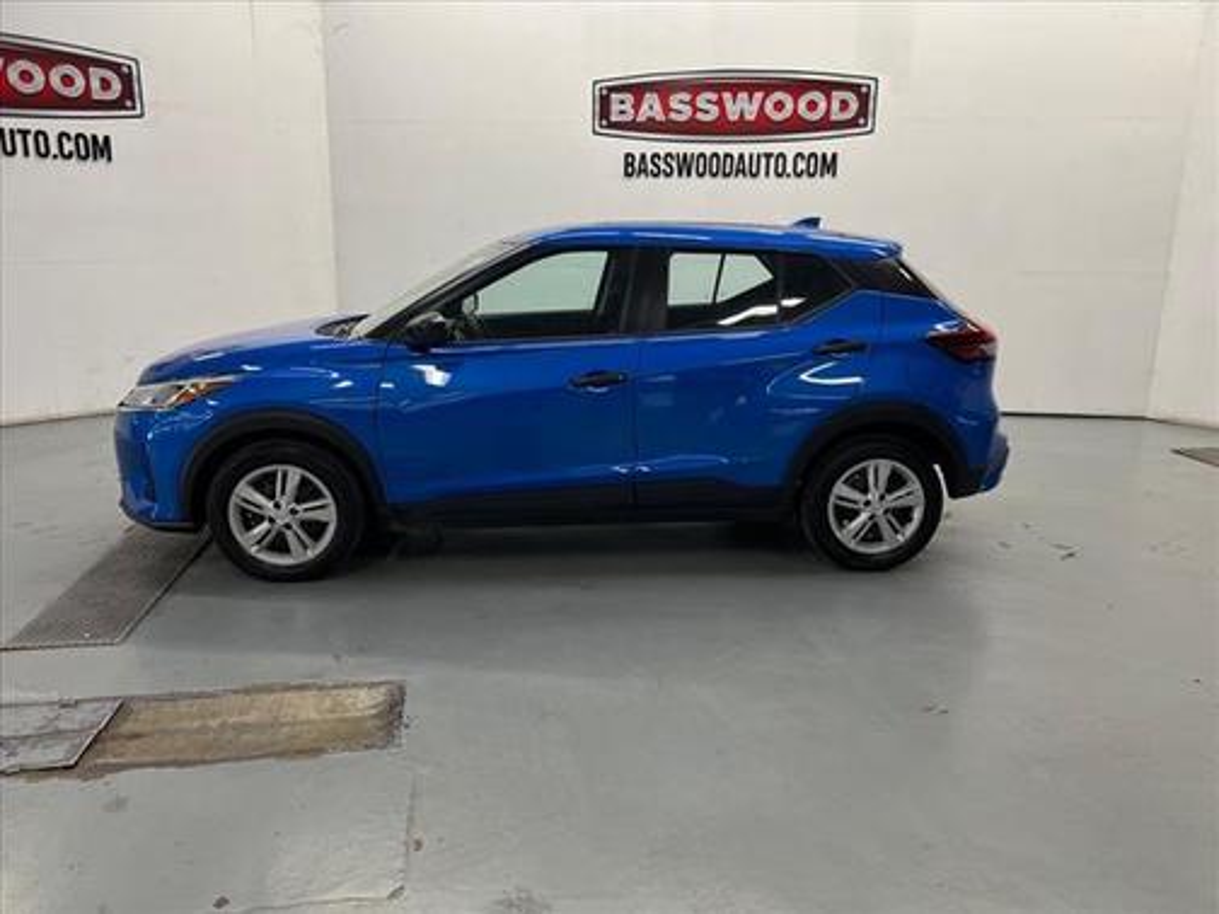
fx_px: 916
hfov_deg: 67.3
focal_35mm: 26
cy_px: 457
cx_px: 610
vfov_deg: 53.1
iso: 80
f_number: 1.5
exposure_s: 1/60
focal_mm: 5.7
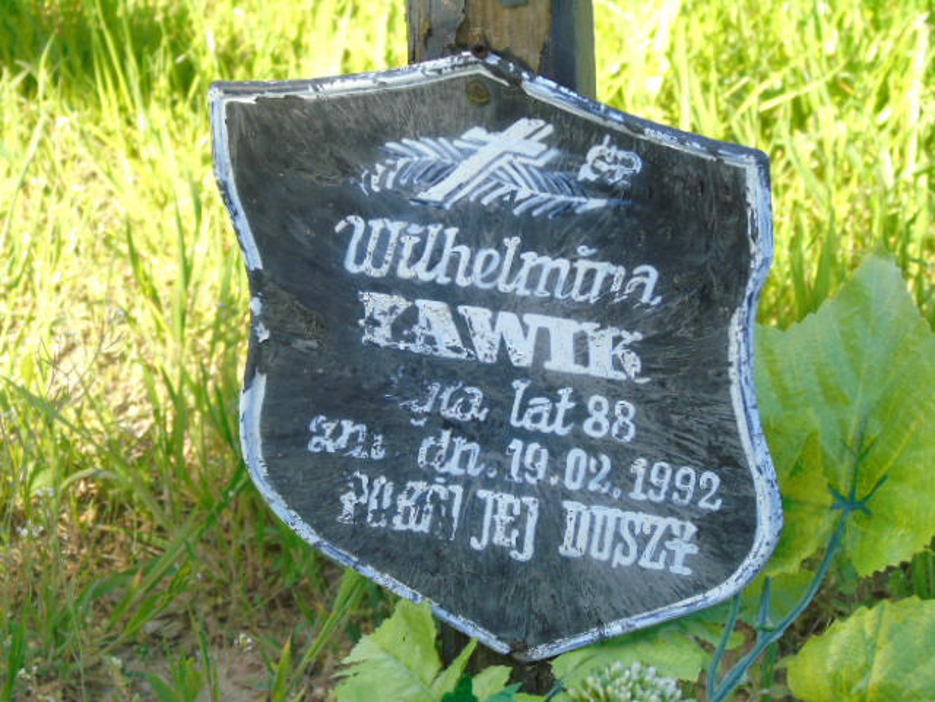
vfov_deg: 7.0
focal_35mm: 212
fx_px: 5726
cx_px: 468
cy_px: 351
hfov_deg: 9.3
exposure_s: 1/125
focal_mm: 38
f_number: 4.7
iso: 200
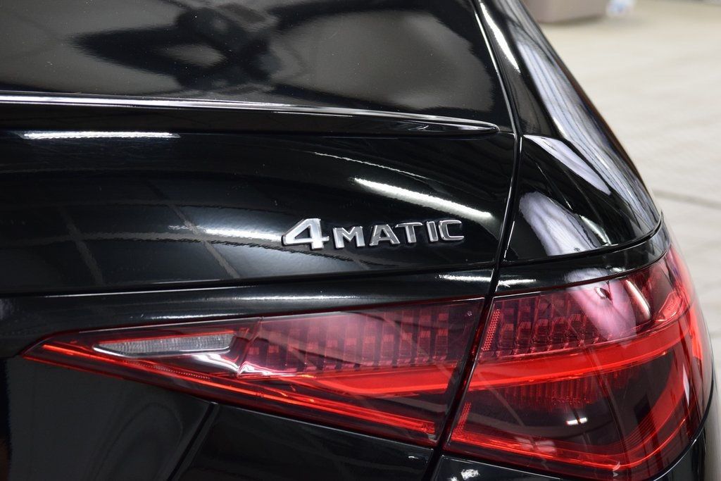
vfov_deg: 13.0
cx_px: 360
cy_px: 240
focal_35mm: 105
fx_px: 2103
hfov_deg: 19.5
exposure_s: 1/30
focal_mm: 70
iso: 1600
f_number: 7.1
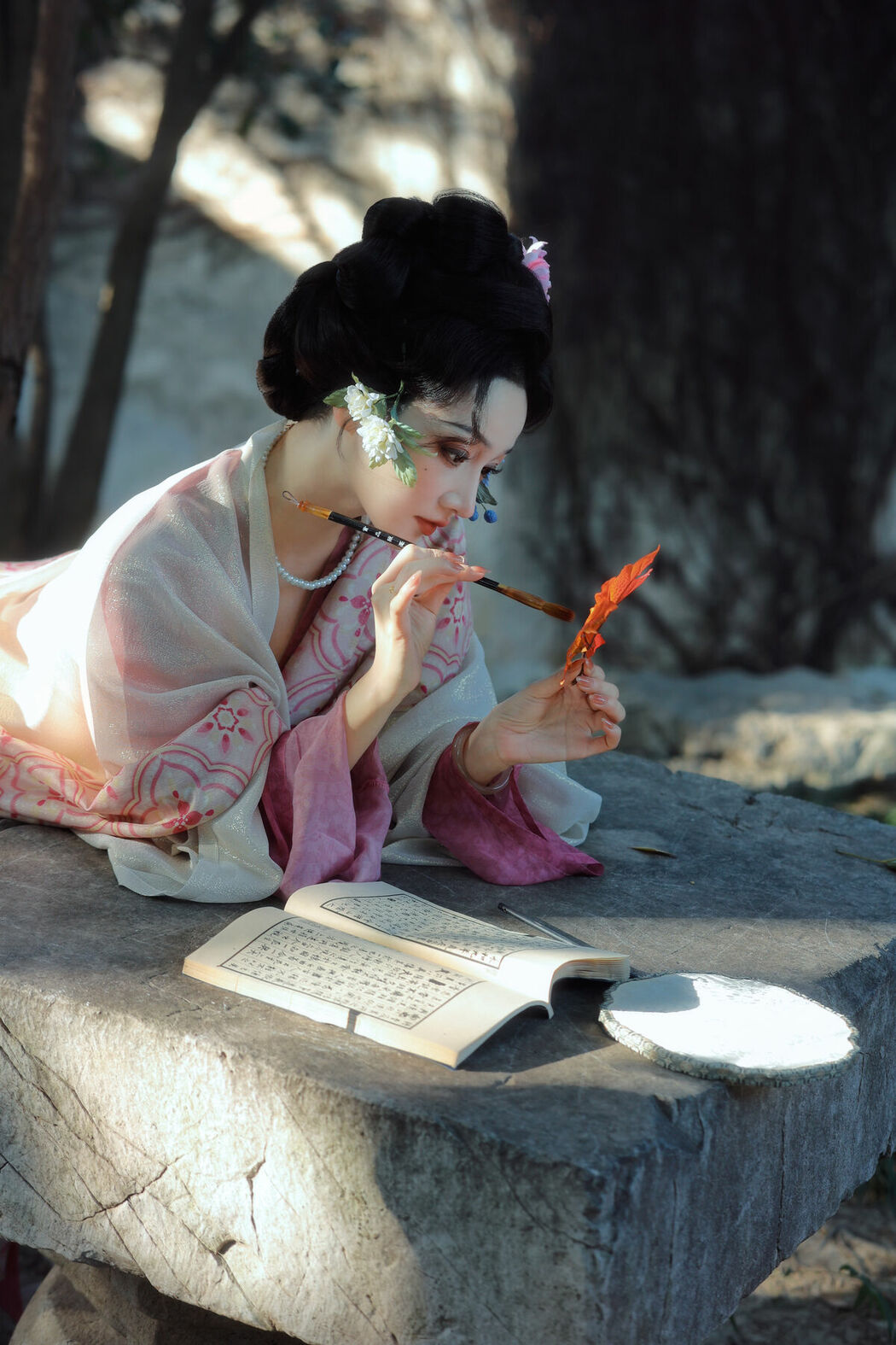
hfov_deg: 16.1
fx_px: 3173
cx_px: 448
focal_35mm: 85
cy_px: 672
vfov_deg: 23.9
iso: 250
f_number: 4
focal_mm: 85
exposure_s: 1/160
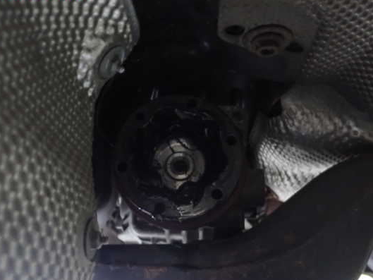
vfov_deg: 41.8
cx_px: 169
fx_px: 366
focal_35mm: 34
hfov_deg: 53.9
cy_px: 143
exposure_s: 1/8
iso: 1250
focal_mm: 5.4
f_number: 2.3
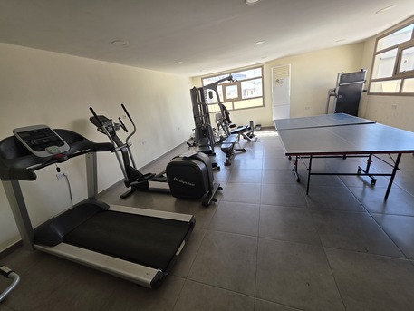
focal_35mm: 13
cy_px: 156
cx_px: 207
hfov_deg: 106.2
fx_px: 156
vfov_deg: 89.9
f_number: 1.9
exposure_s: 1/100
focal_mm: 2.2
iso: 25
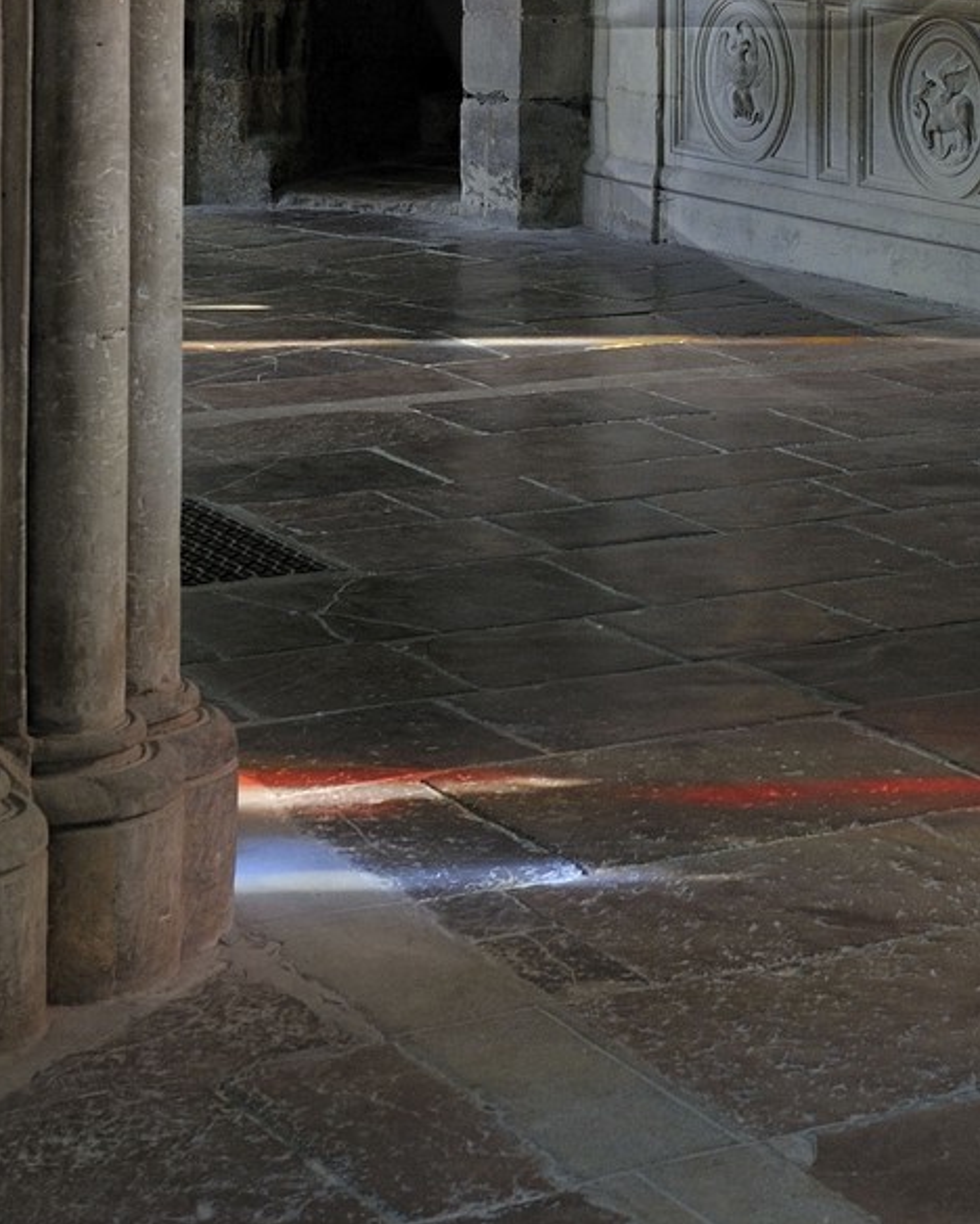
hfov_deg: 13.4
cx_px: 1029
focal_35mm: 113
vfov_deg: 16.3
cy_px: -228
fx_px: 4097
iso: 800
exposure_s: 1/13
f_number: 8
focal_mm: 44
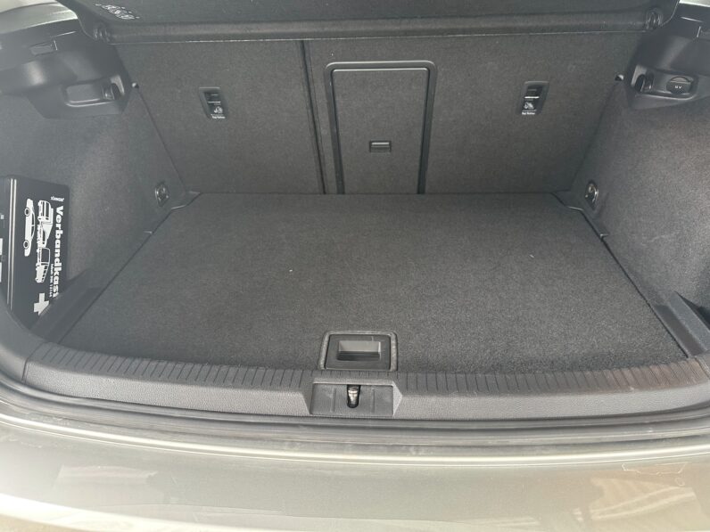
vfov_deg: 56.8
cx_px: 355
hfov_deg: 71.6
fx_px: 492
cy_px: 266
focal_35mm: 24
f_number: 1.78
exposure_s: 1/60
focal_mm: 6.86
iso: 250
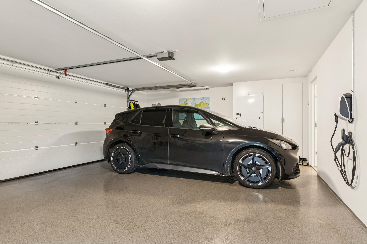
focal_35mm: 19
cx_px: 184
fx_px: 194
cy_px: 122
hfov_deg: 86.9
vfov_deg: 64.6
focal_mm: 19
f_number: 8
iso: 200
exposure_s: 2
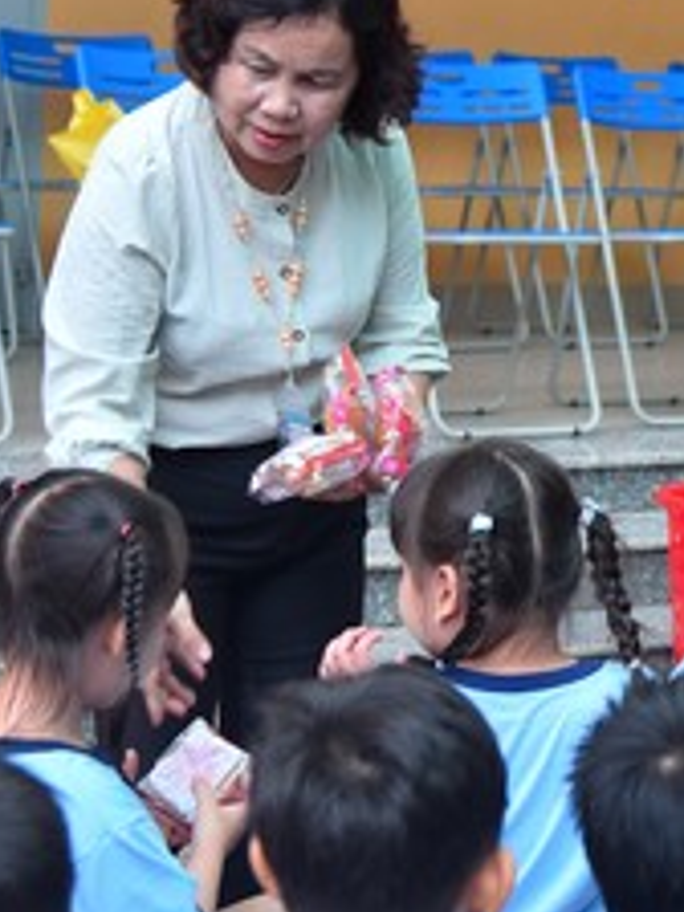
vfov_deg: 16.0
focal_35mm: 123
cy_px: 246
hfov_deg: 11.9
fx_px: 3241
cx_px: 688
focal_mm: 44
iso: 320
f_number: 5
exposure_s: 1/200
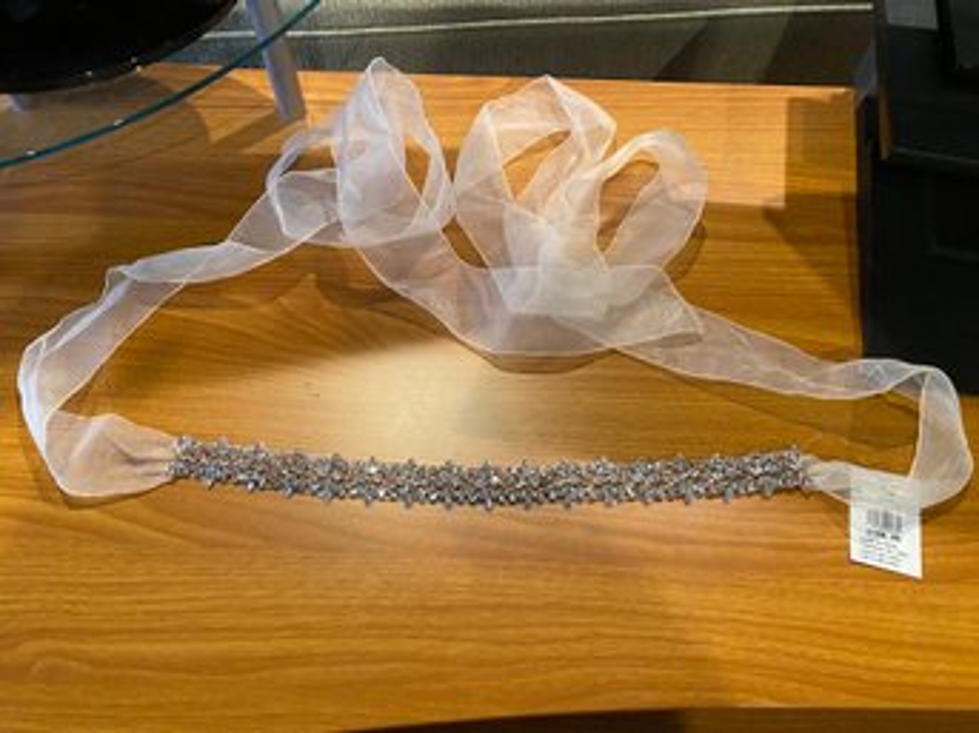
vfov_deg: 53.0
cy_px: 366
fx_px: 735
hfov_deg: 67.3
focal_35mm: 26
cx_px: 490
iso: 500
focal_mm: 4.25
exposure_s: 1/40
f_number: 1.8
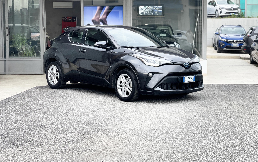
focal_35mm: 68
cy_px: 71
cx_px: 129
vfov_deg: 19.1
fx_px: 478
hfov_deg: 30.2
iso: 64
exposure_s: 1/121
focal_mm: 7.5
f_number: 2.2
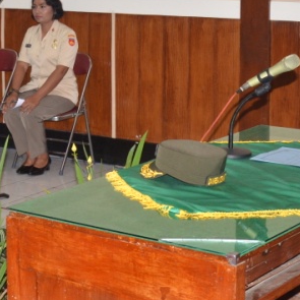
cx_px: -2
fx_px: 1039
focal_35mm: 106
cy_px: 57
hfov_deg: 16.1
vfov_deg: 16.3
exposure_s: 1/125
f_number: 5
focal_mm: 24
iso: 800
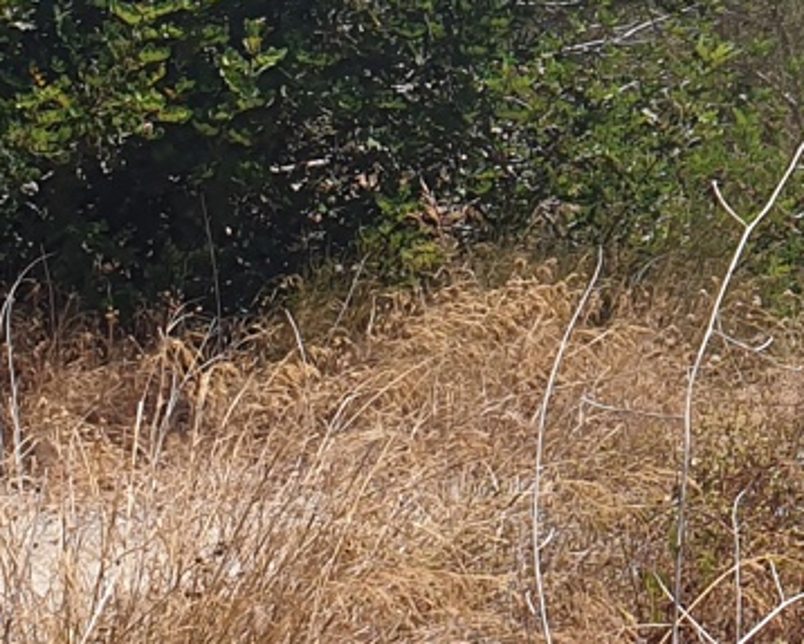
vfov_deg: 10.8
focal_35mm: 136
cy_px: -453
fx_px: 3239
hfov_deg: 12.9
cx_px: 1413
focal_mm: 4.3
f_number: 2.4
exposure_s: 1/1563
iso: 50
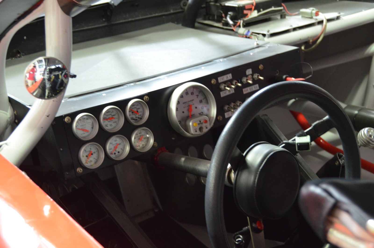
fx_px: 544
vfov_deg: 25.6
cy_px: 124
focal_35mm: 52
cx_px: 187
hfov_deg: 37.9
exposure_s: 1/30
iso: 2200
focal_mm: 35
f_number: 4.2
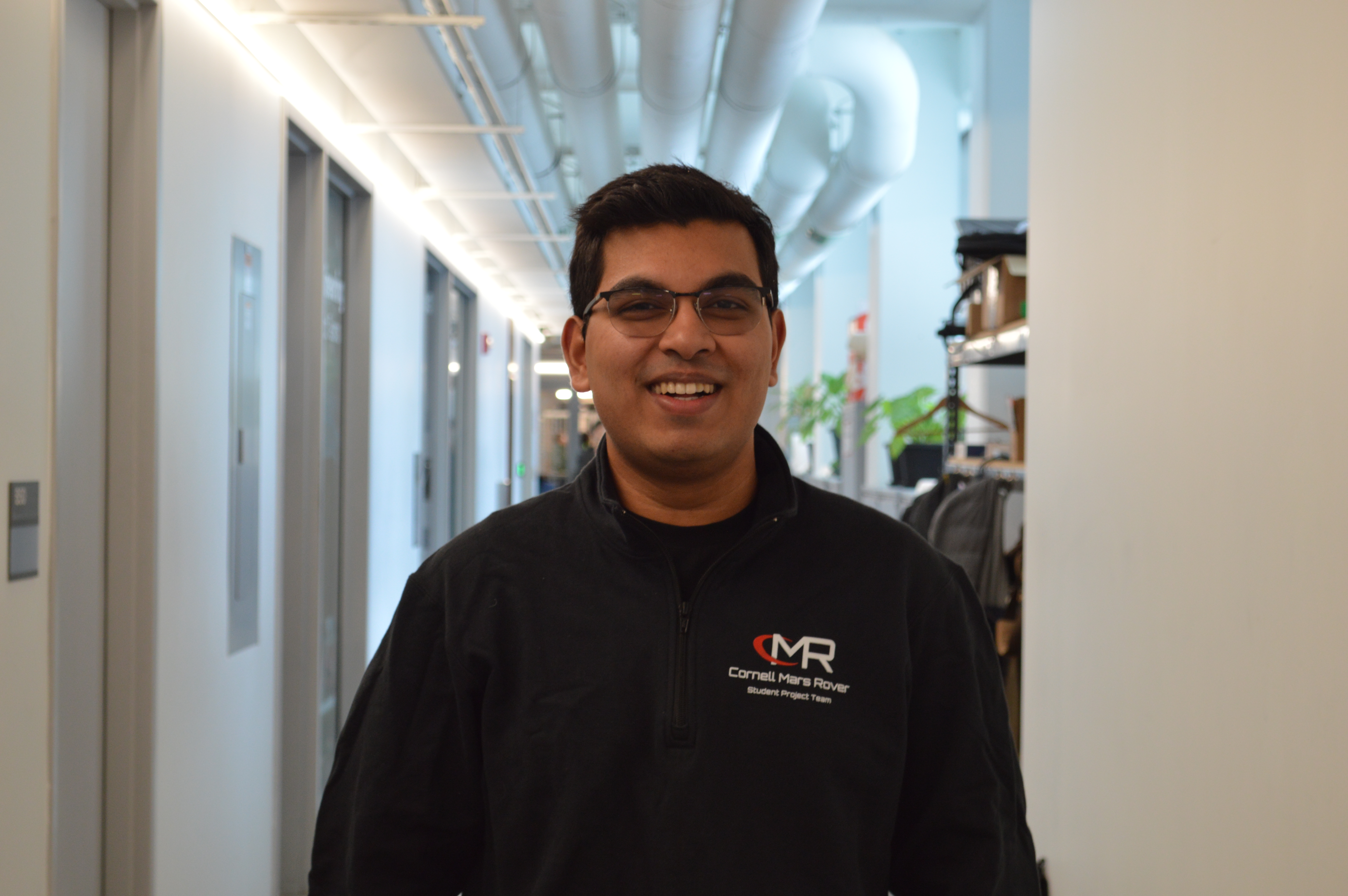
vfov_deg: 19.7
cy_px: 448
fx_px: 2581
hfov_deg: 29.3
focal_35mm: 69
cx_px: 674
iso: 400
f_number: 5.3
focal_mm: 46
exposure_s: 1/25
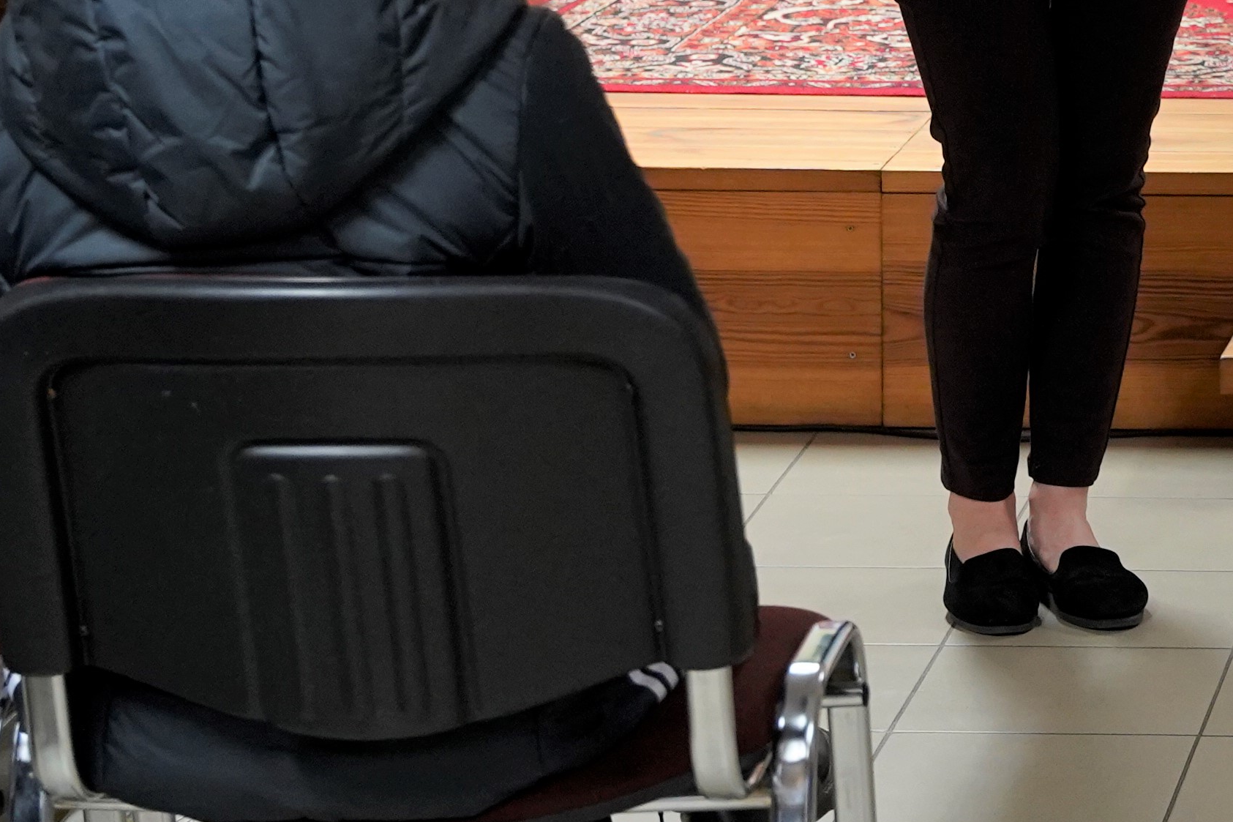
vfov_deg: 9.2
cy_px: -236
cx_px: 1713
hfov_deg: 13.3
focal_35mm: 147
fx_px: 5048
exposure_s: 1/160
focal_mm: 41.4
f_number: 4
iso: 2500
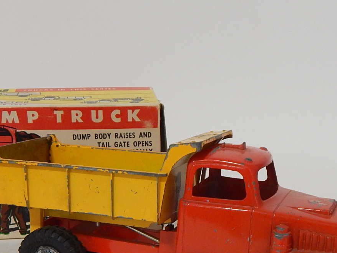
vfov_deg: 23.2
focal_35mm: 62
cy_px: 212
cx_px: 193
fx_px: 604
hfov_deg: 31.1
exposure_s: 1/80
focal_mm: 6.1
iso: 400
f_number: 3.3
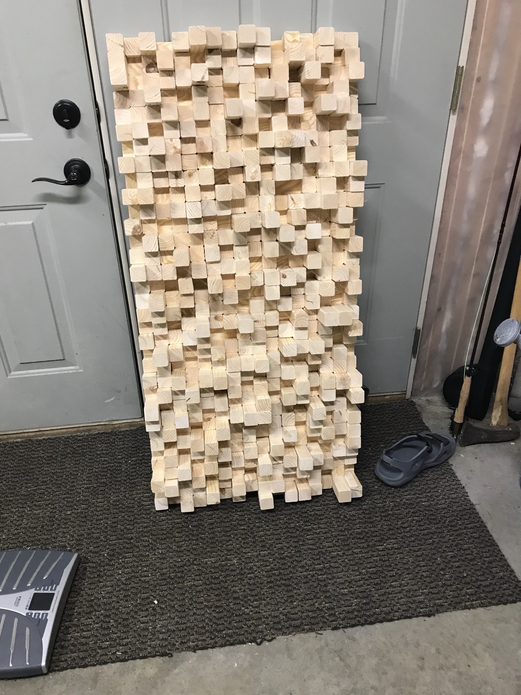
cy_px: 348
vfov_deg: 63.4
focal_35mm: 28
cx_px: 260
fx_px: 562
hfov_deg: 49.7
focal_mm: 3.99
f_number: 1.8
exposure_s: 1/15
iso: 50
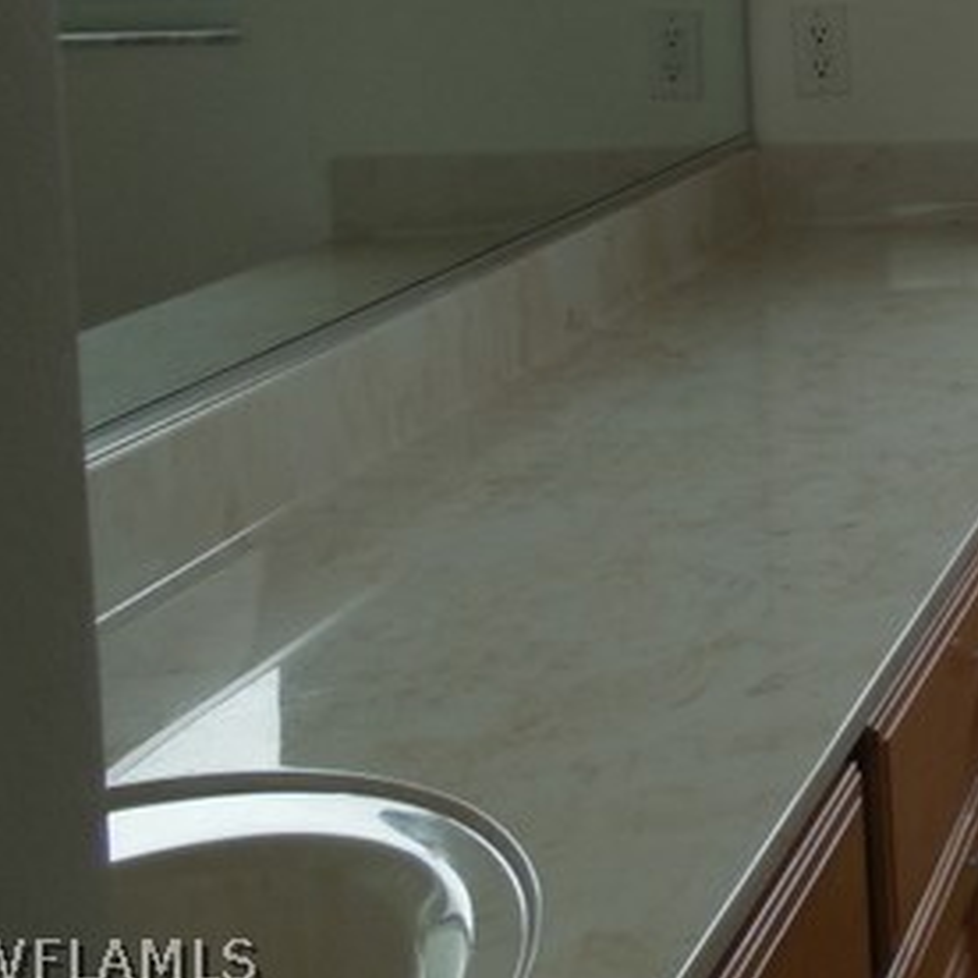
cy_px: -53
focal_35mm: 64
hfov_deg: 23.3
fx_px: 2046
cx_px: 1329
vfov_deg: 25.3
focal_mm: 4.5
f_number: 3.1
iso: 125
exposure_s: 1/125
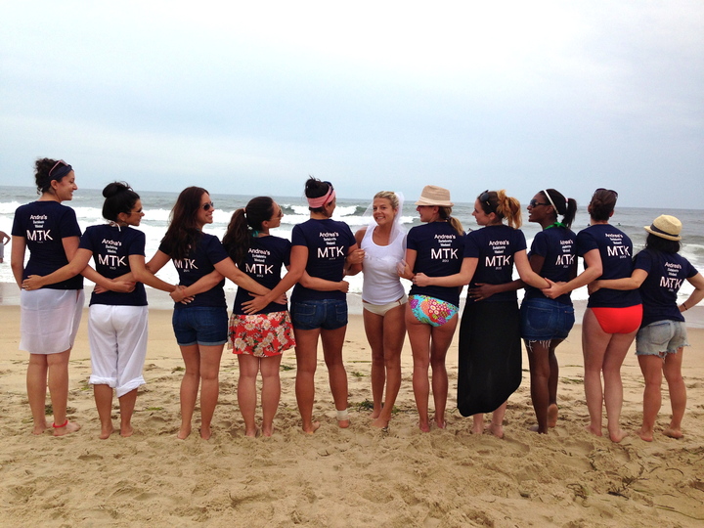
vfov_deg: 42.9
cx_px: 352
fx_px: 671
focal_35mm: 33
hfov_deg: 55.4
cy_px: 264
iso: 50
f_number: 2.4
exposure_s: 1/668
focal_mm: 4.13
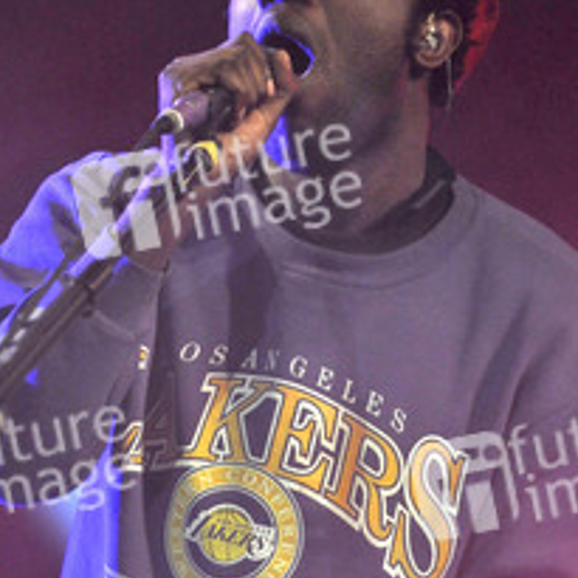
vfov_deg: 4.6
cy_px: 333
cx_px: 300
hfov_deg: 4.6
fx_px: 7270
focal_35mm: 385
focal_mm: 155
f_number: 2.8
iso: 1250
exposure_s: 1/640
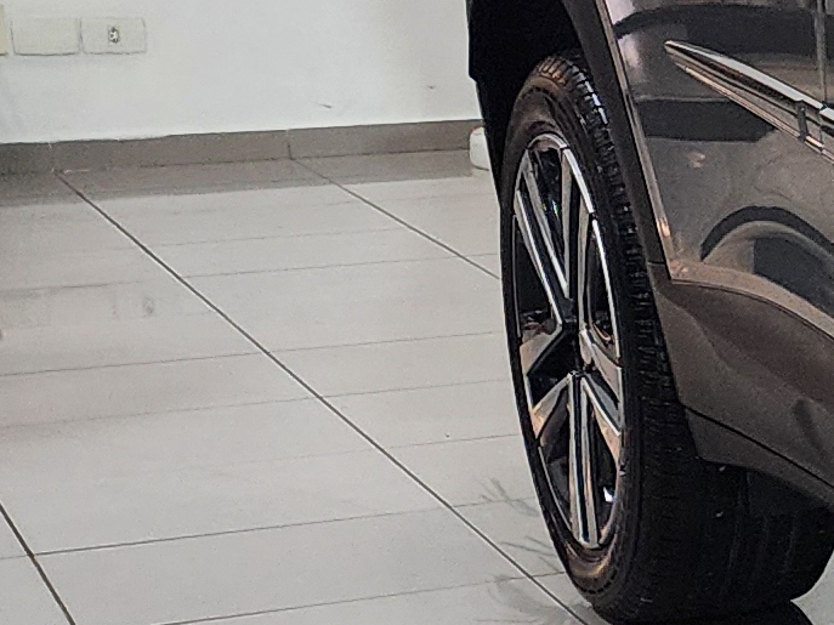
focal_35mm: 134
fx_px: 3228
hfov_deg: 10.9
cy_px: 454
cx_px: 2347
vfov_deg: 11.0
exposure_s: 1/120
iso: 320
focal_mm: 6.4
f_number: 1.8
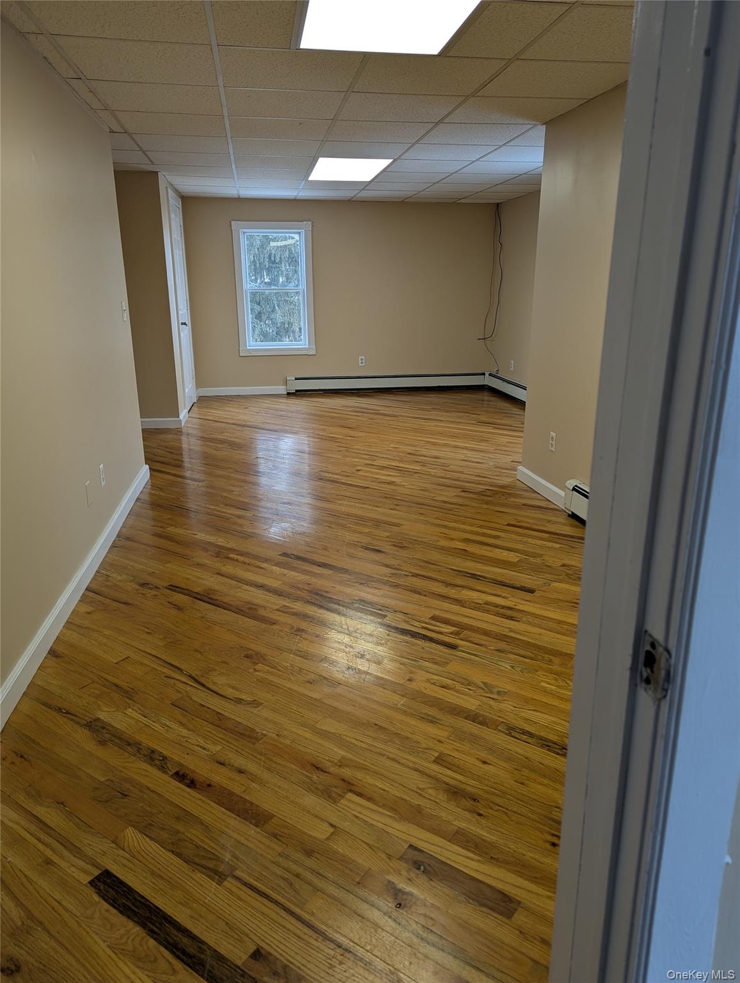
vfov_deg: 71.5
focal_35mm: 24
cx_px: 370
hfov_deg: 56.9
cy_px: 492
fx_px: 682
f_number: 1.85
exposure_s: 1/120
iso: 55
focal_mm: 6.81
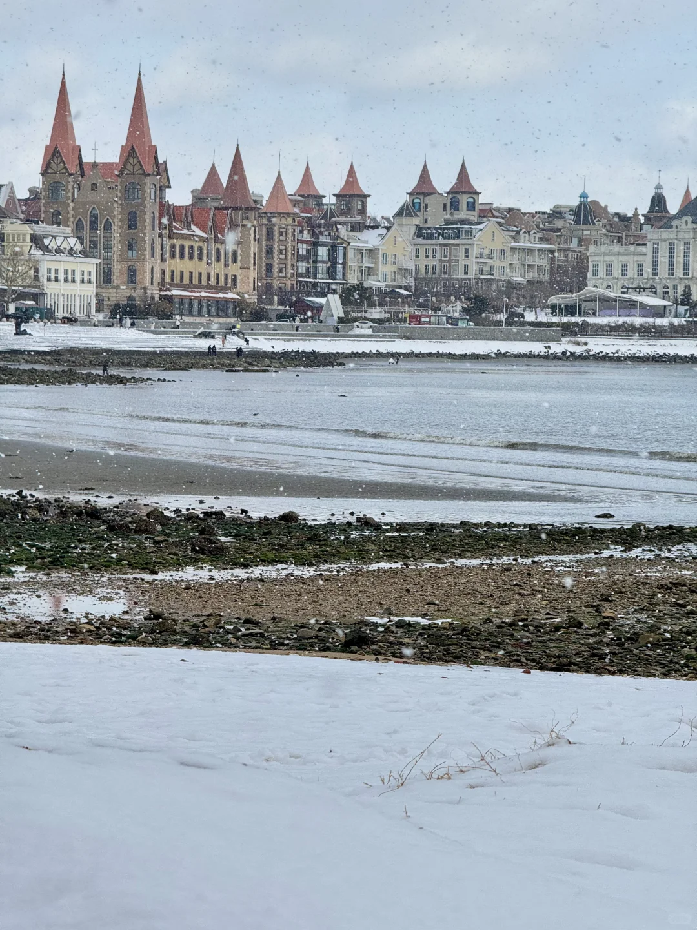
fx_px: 3222
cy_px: 465
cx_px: 348
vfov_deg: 16.4
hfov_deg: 12.3
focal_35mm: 120
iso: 50
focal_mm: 15.66
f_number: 2.8
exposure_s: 1/450
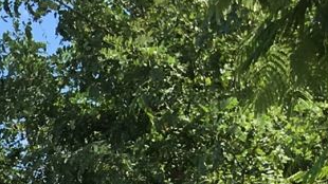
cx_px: -474
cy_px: 564
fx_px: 1417
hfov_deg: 11.0
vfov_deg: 6.7
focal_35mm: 163
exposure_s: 1/927
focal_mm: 4.15
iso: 25
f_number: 2.2
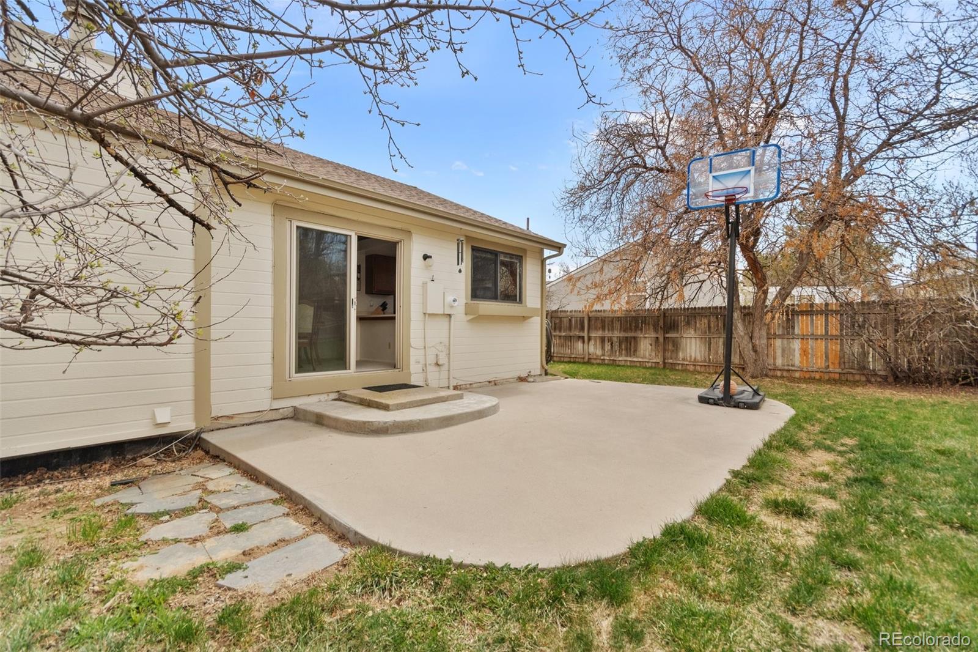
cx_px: 489
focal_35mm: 15
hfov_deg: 100.4
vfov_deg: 77.3
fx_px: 407
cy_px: 326
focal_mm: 10
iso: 400
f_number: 8
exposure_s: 1/320
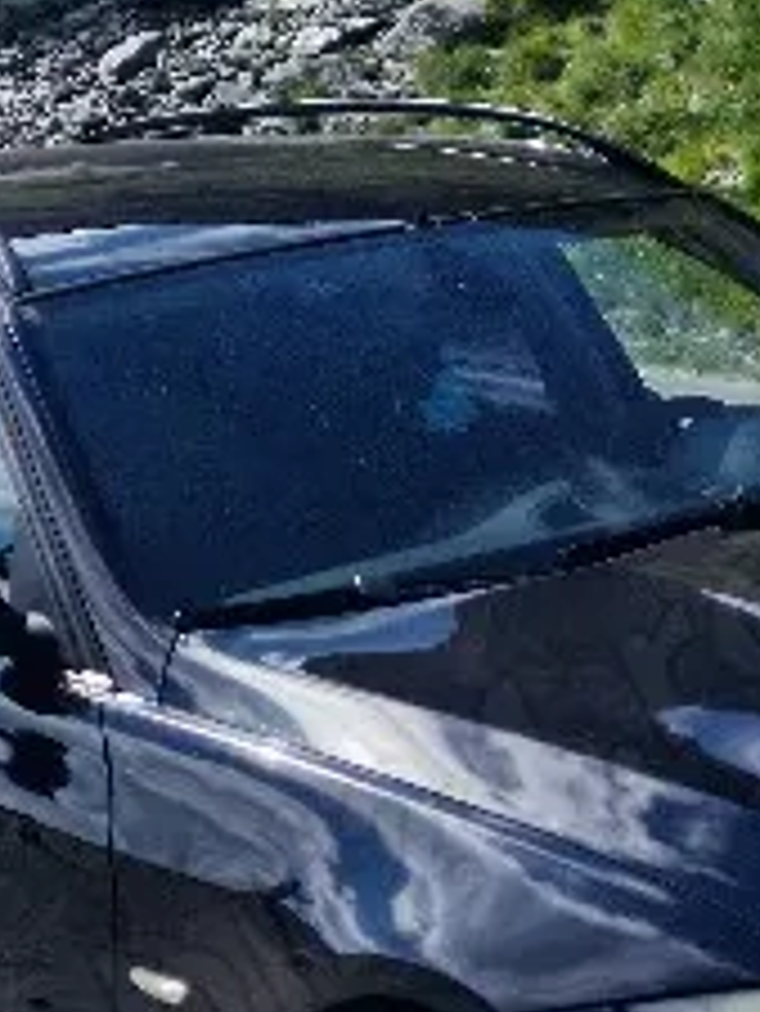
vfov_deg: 14.2
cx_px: 648
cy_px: -92
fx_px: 3977
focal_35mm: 136
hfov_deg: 10.9
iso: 50
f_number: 1.8
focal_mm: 6.4
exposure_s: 1/1250
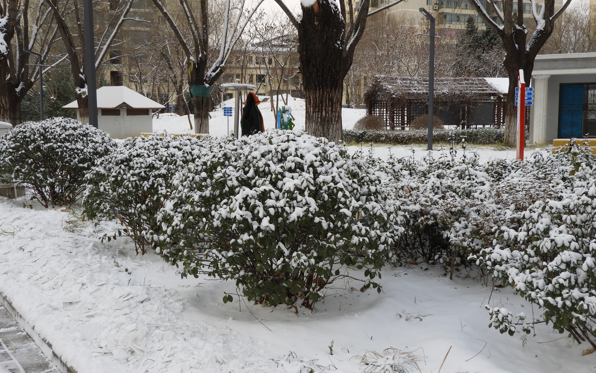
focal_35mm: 43
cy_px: 203
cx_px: 296
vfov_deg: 29.9
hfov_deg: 46.2
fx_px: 699
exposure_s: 1/80
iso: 100
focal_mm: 7.2
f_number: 3.8
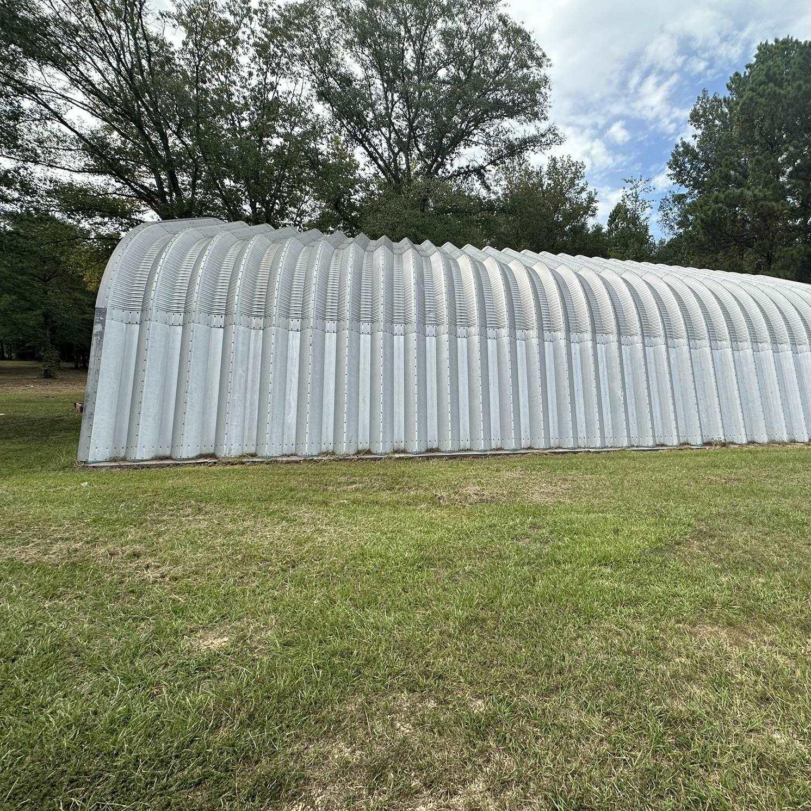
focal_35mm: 17
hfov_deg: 82.0
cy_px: 401
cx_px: 517
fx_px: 451
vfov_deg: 84.0
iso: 50
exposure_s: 1/1689
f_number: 2.2
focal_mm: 2.22
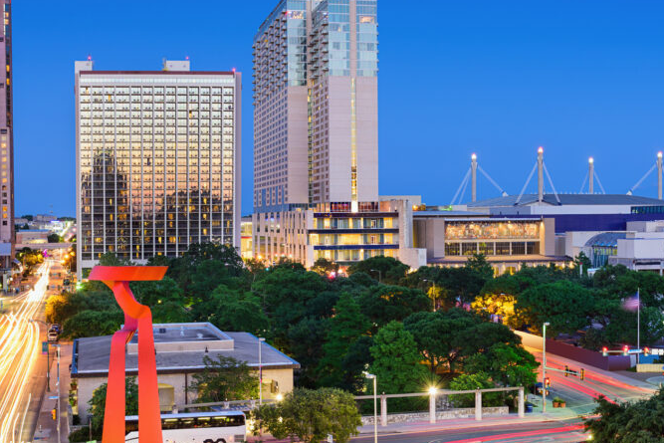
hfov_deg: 36.8
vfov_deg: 25.1
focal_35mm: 54
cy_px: 233
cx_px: 286
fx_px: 996
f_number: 9
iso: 64
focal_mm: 32
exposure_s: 30
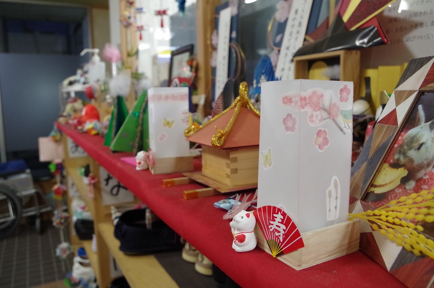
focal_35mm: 30
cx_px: 217
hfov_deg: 62.0
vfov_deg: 43.4
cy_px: 144
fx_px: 361
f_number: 5
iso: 3200
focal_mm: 20
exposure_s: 1/40
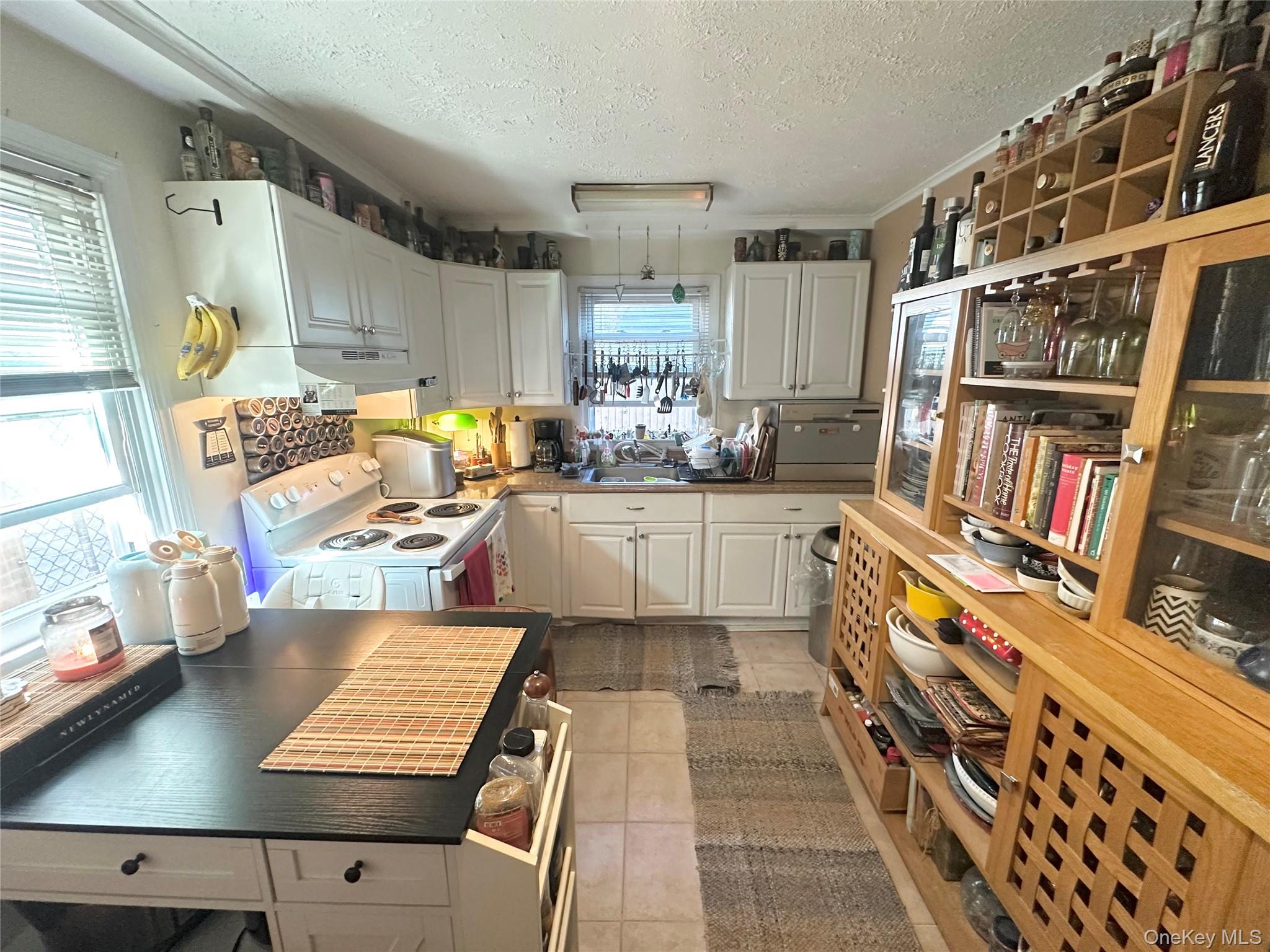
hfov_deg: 102.1
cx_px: 635
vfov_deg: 85.7
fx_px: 514
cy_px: 476
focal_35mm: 14
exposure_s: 1/60
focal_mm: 2.22
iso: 400
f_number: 2.2
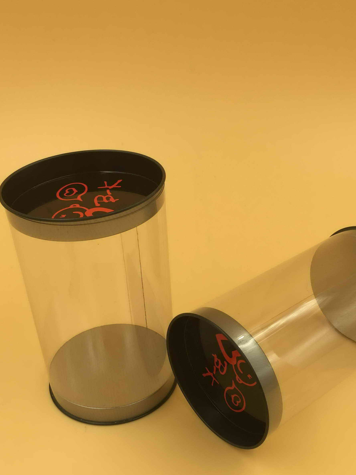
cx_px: 210
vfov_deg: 46.2
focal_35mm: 40
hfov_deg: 35.9
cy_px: 312
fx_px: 548
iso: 32
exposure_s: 1/659
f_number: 2.2
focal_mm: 4.15
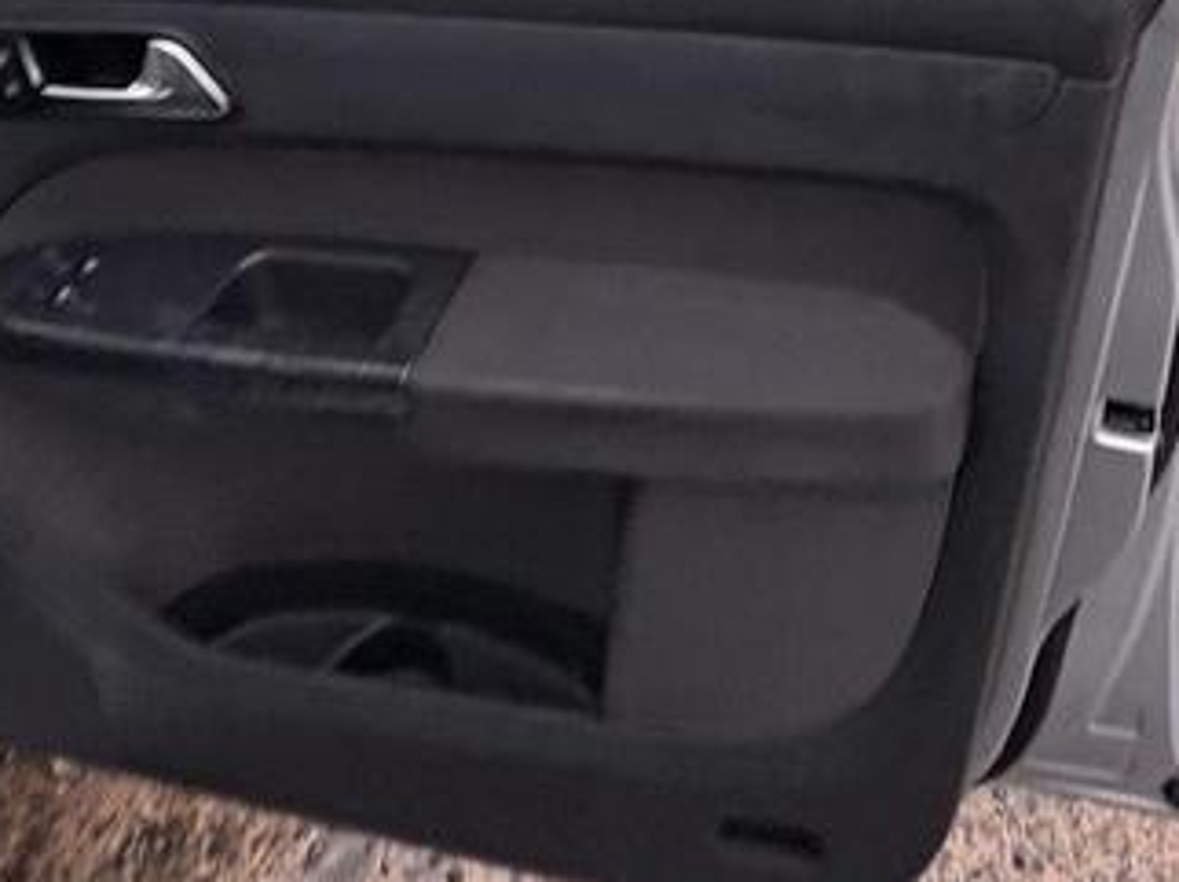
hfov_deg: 46.7
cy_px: -318
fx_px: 1327
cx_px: 831
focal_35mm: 39
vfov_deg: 28.6
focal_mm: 2.22
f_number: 2.2
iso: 250
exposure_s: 1/60
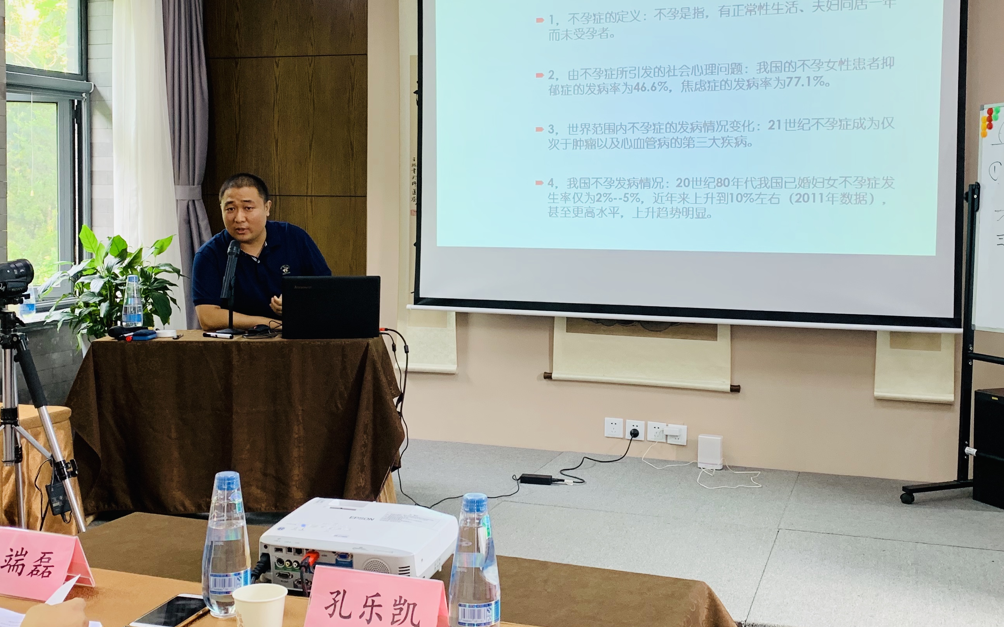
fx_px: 1177
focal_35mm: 43
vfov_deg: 29.8
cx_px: 503
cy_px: 255
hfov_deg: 46.2
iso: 100
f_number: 1.8
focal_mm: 4.25
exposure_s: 1/60
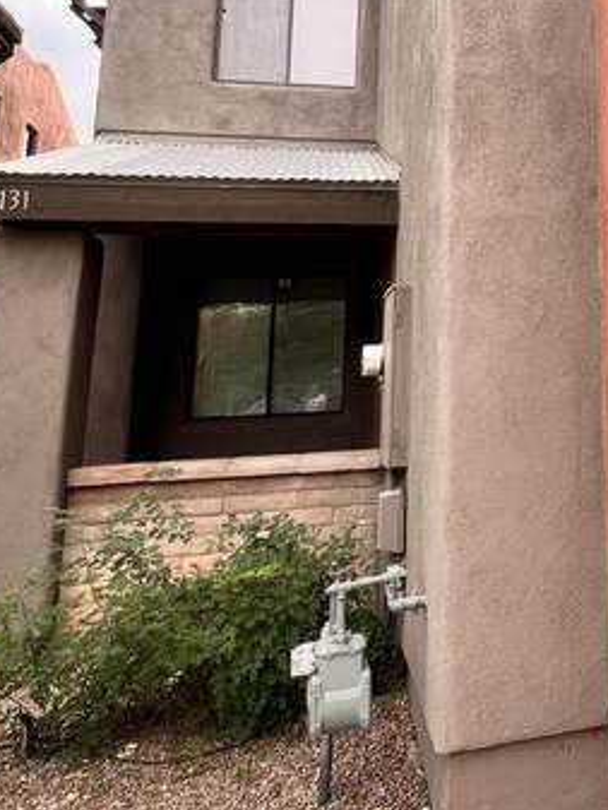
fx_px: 866
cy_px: 163
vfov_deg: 47.4
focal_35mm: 37
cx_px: 639
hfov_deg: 34.4
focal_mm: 1.57
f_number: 1.8
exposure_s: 1/300
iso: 32
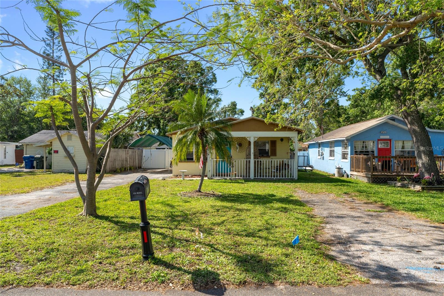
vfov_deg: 53.1
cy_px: 148
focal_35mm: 24
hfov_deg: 73.8
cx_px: 222
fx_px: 296
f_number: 9
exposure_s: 1/200
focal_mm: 24
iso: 250
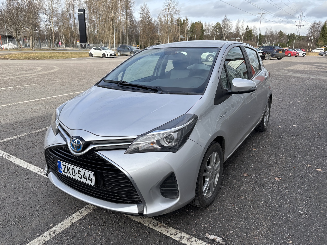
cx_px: 164
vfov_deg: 53.1
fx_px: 246
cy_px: 122
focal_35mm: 26
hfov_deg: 67.3
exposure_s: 1/1344
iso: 50
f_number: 1.6
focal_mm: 5.96
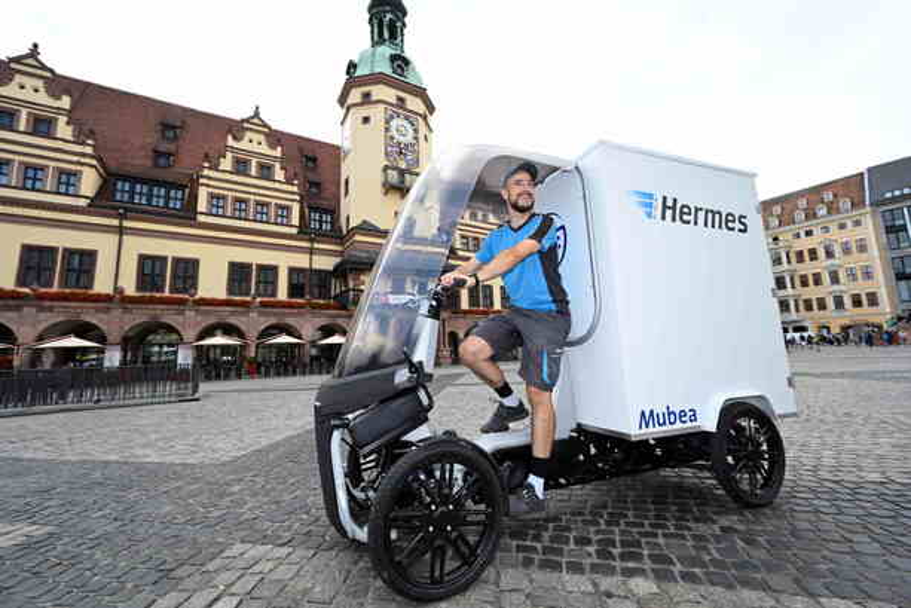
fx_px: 354
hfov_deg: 104.2
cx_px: 456
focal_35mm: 14
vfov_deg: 81.2
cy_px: 304
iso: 220
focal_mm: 14
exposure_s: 1/160
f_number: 8
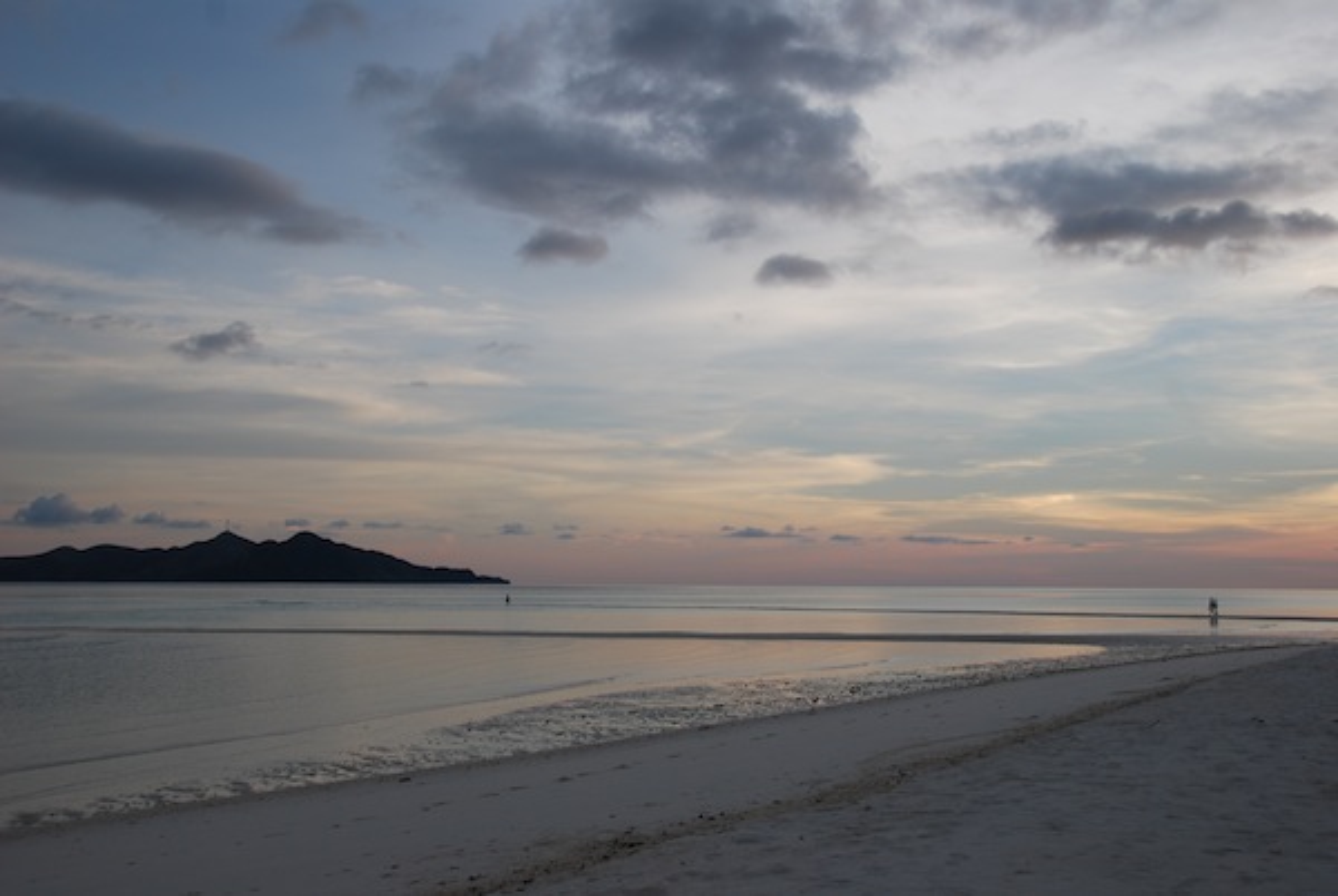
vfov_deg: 34.3
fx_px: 1452
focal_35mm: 39
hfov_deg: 49.5
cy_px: 448
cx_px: 669
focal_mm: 26
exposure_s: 1/160
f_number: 6.3
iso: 100
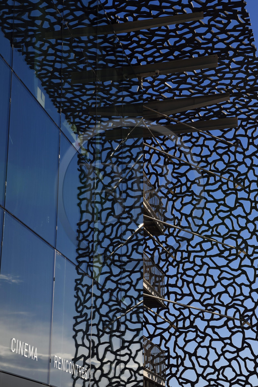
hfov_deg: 19.5
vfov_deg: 28.8
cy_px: 194
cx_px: 129
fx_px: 752
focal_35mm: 70
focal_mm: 70
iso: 200
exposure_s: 1/320
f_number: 14
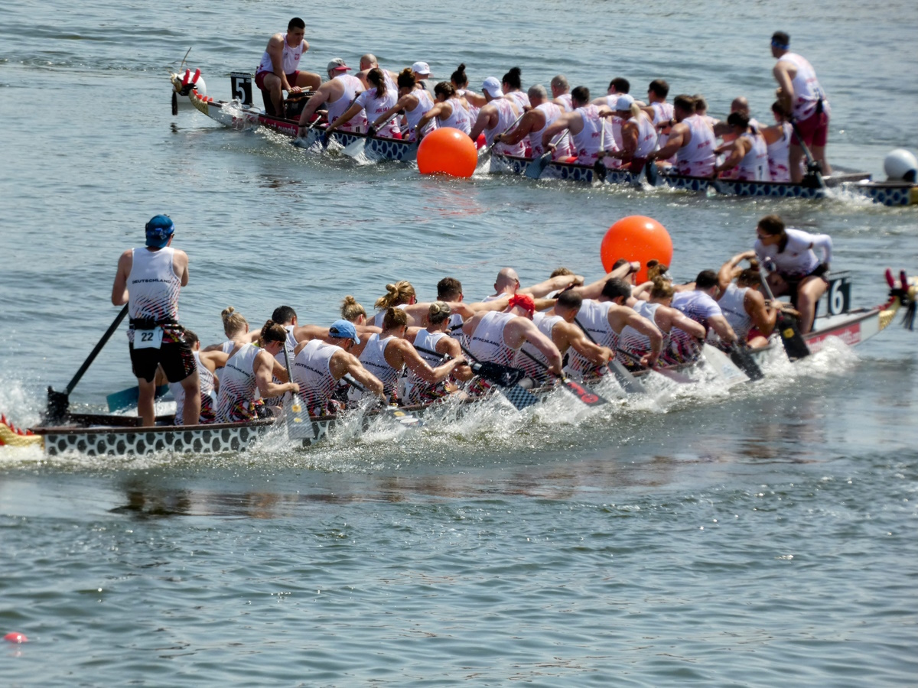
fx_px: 10608
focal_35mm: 400
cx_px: 459
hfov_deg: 5.0
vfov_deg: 3.7
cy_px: 344
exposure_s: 1/640
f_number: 5.6
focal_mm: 71.7
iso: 80
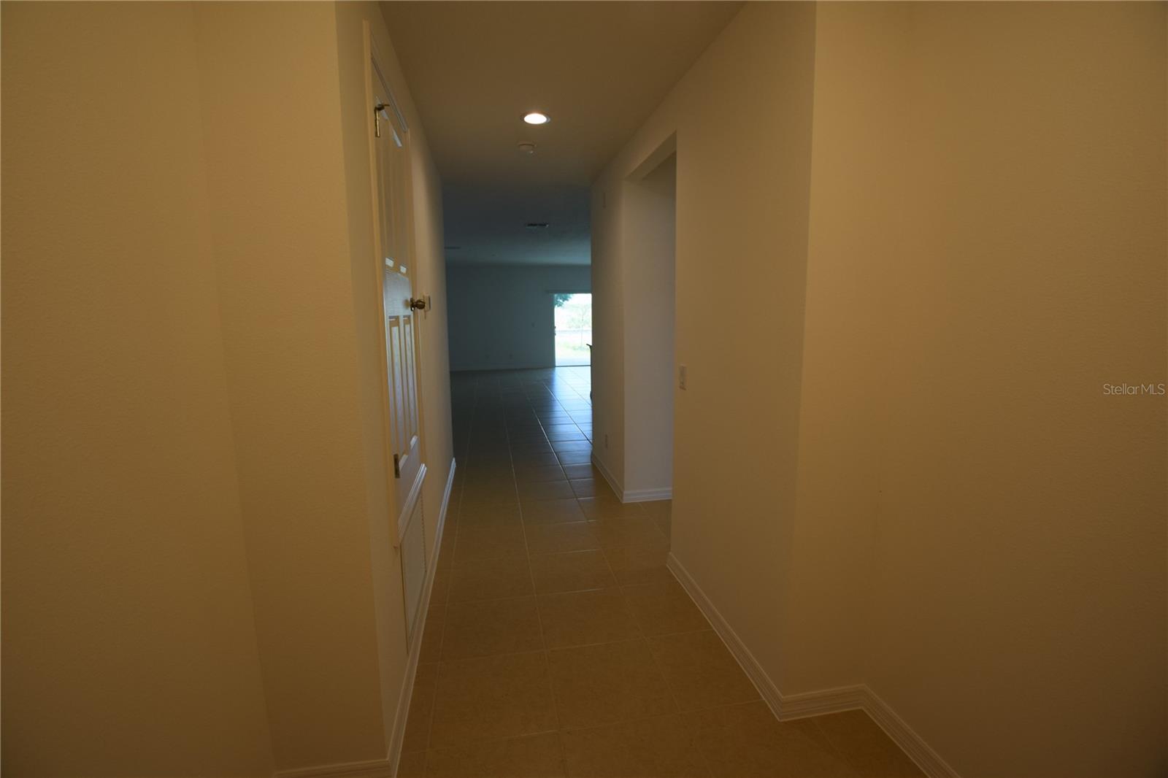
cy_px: 389
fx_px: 487
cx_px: 584
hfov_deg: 100.4
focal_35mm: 15
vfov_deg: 77.3
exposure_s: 1/100
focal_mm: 10
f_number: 5
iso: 400
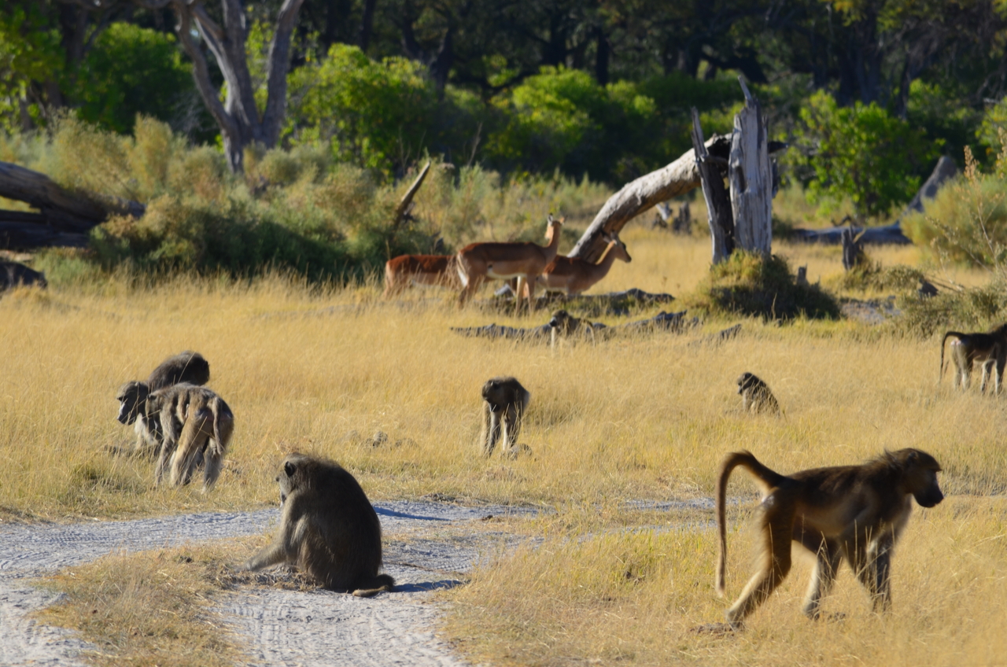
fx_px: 12562
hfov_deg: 4.6
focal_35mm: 450
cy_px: 334
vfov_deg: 3.0
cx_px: 504
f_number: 11
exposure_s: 1/125
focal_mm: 300
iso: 100
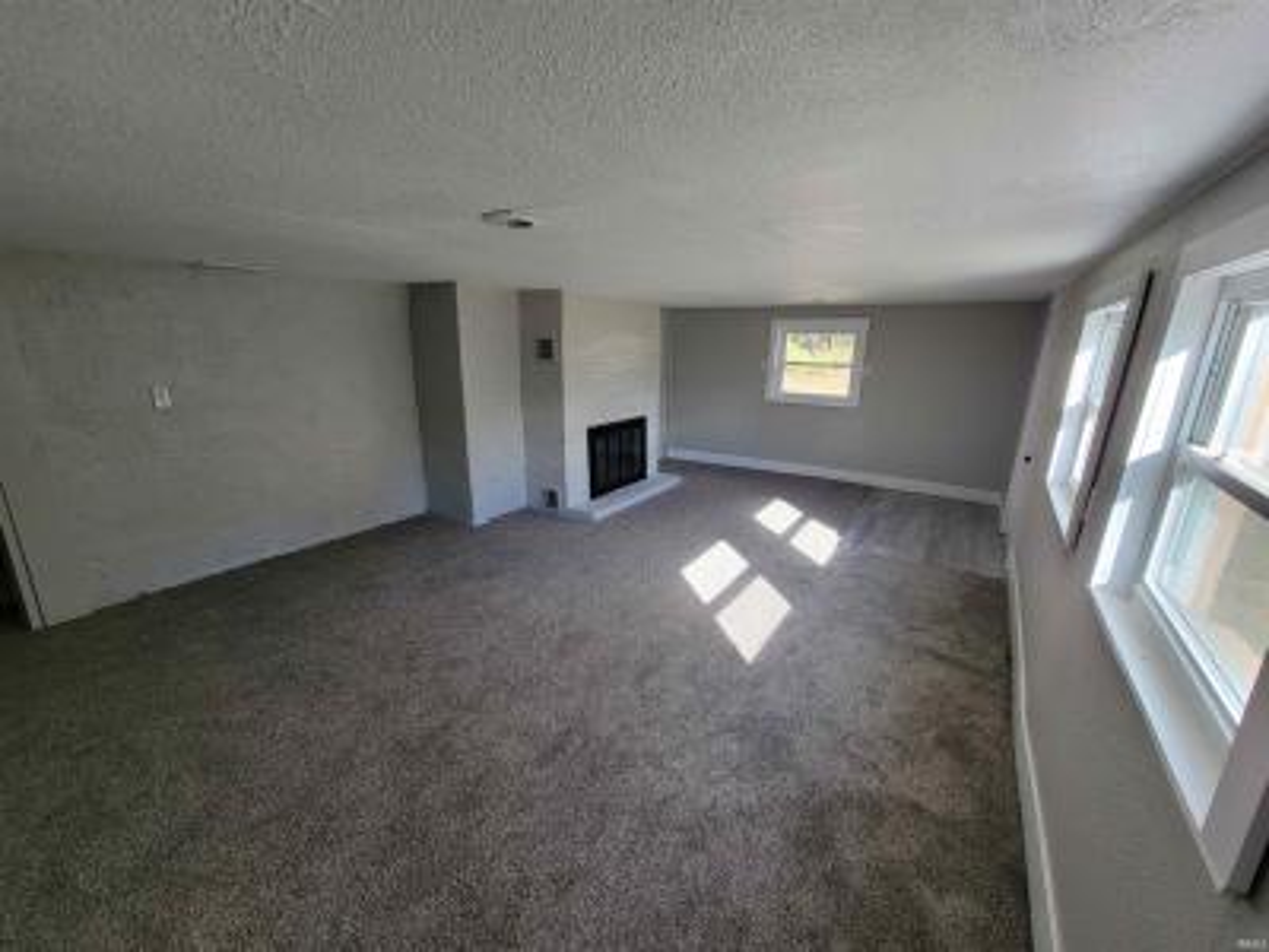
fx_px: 477
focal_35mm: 13
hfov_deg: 106.2
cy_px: 476
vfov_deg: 89.9
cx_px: 634
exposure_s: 1/120
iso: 64
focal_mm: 2.2
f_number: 2.2
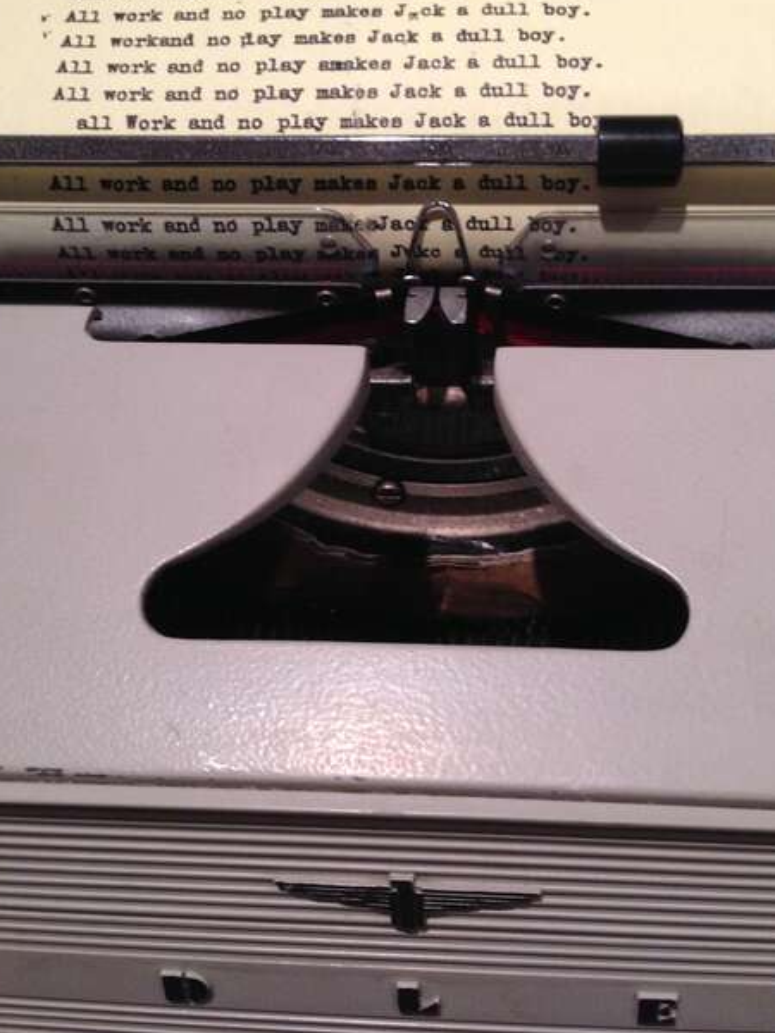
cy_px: 362
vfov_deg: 42.5
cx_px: 434
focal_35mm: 44
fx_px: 1313
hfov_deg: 32.8
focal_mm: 4.13
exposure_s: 1/20
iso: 160
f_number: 2.4
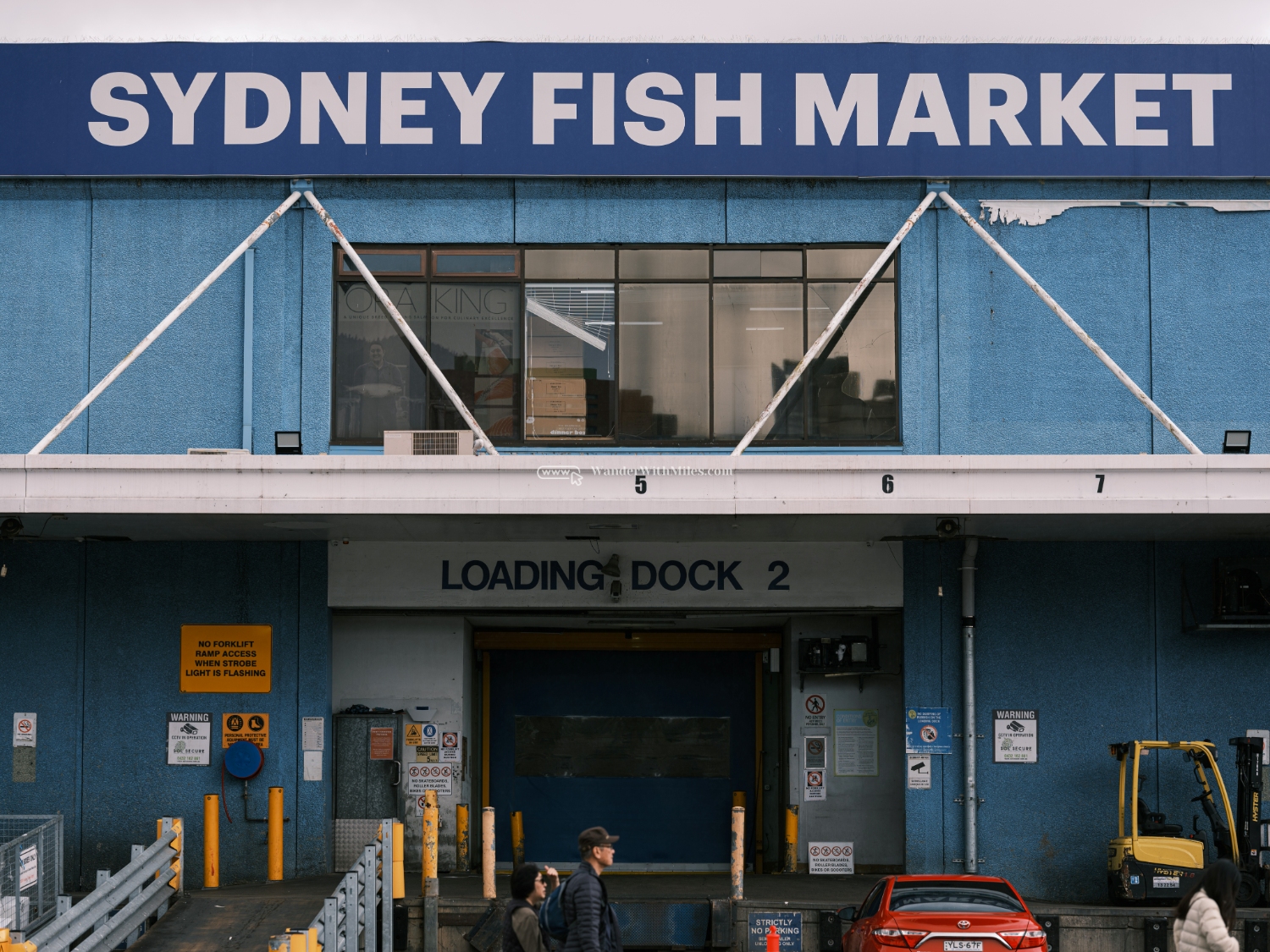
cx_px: 635
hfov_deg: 22.5
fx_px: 3192
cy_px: 476
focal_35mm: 87
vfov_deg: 17.0
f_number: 4
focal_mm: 110
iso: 200
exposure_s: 1/480
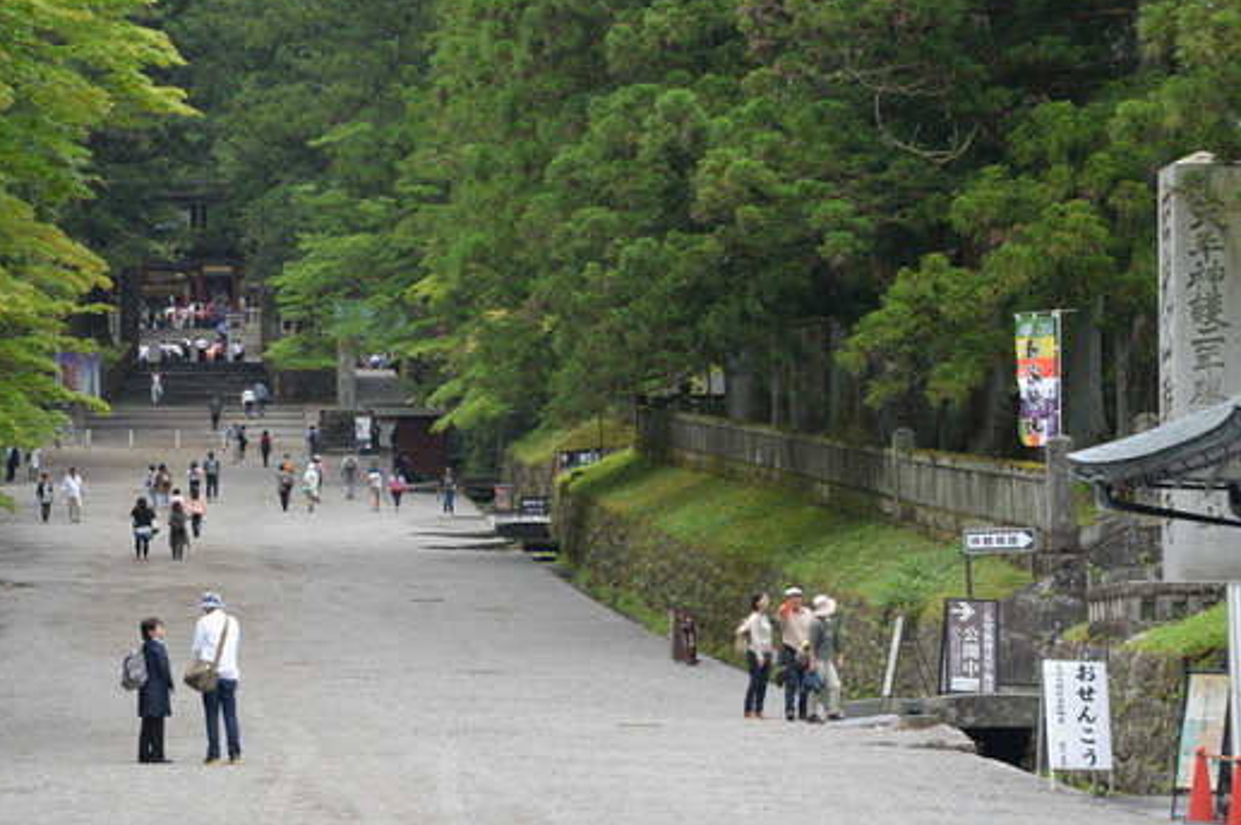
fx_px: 5546
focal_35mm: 161
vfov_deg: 8.5
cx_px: 427
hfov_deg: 12.8
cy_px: 448
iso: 200
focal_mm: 105
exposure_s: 1/160
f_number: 6.3
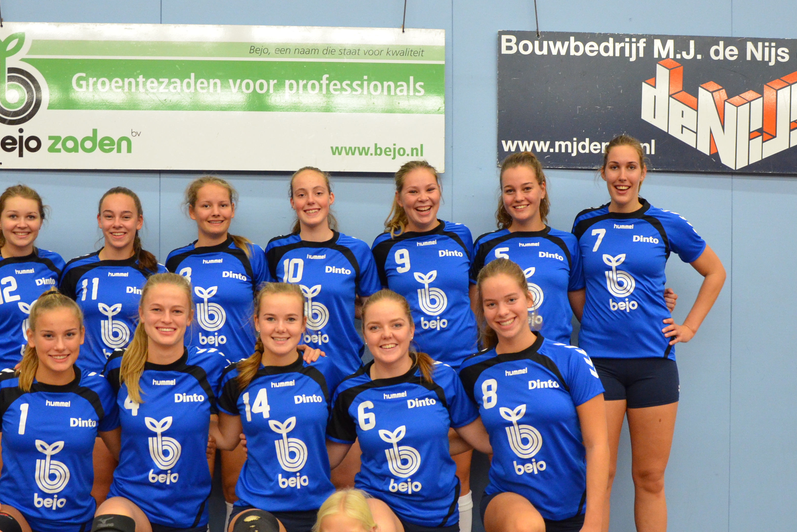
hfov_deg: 38.2
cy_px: 384
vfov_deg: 25.7
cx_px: 381
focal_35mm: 52
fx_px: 1151
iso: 2000
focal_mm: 22
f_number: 4.5
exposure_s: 1/80
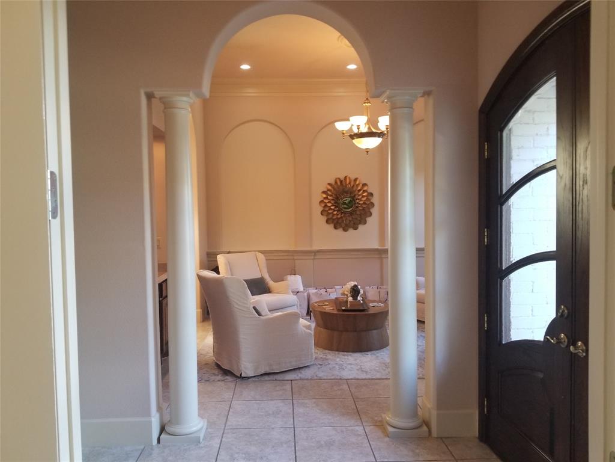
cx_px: 308
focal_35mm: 26
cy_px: 231
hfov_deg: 67.3
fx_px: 462
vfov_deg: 53.1
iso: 200
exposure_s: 1/40
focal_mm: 4.25
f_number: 1.7
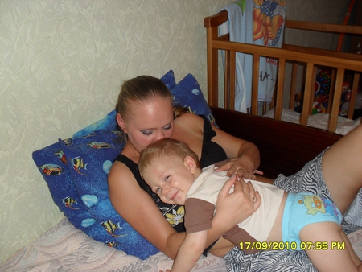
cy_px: 136
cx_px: 181
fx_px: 366
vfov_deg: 40.7
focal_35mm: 35
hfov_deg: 52.6
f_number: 3.2
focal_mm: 6.3
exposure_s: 1/45
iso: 200
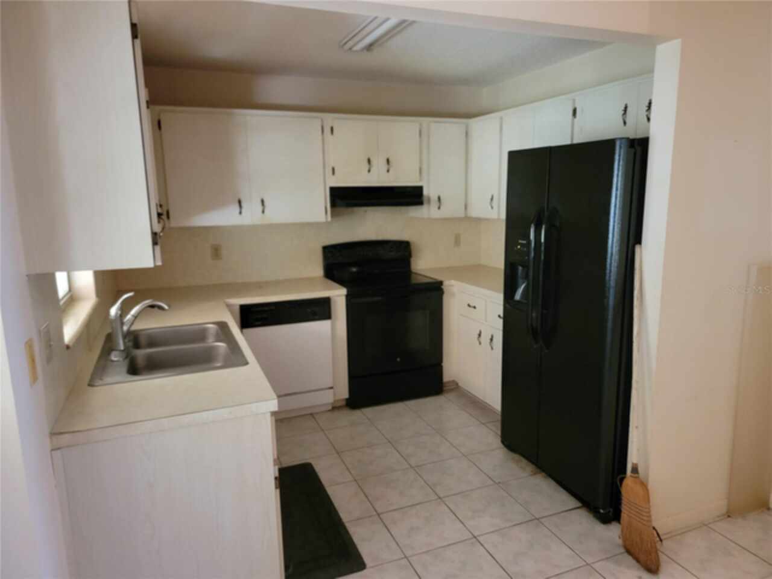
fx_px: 535
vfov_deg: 56.8
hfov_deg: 71.6
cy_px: 290
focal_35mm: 24
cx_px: 386
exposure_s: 1/24
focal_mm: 6.7
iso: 800
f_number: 1.8
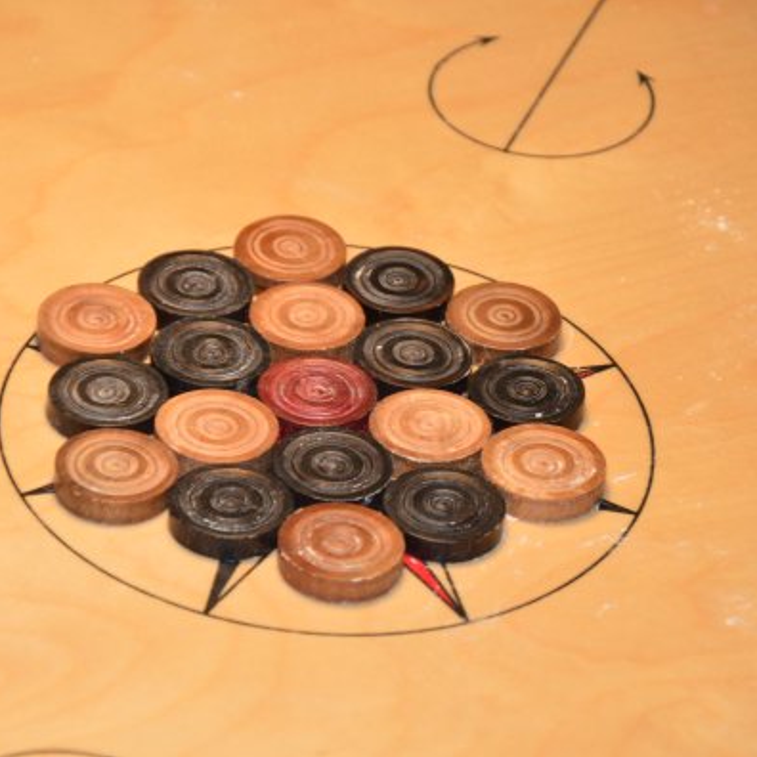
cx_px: 292
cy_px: 378
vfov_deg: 8.6
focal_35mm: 203
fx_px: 5014
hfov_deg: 8.6
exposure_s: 1/50
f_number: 5.6
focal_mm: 105
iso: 400
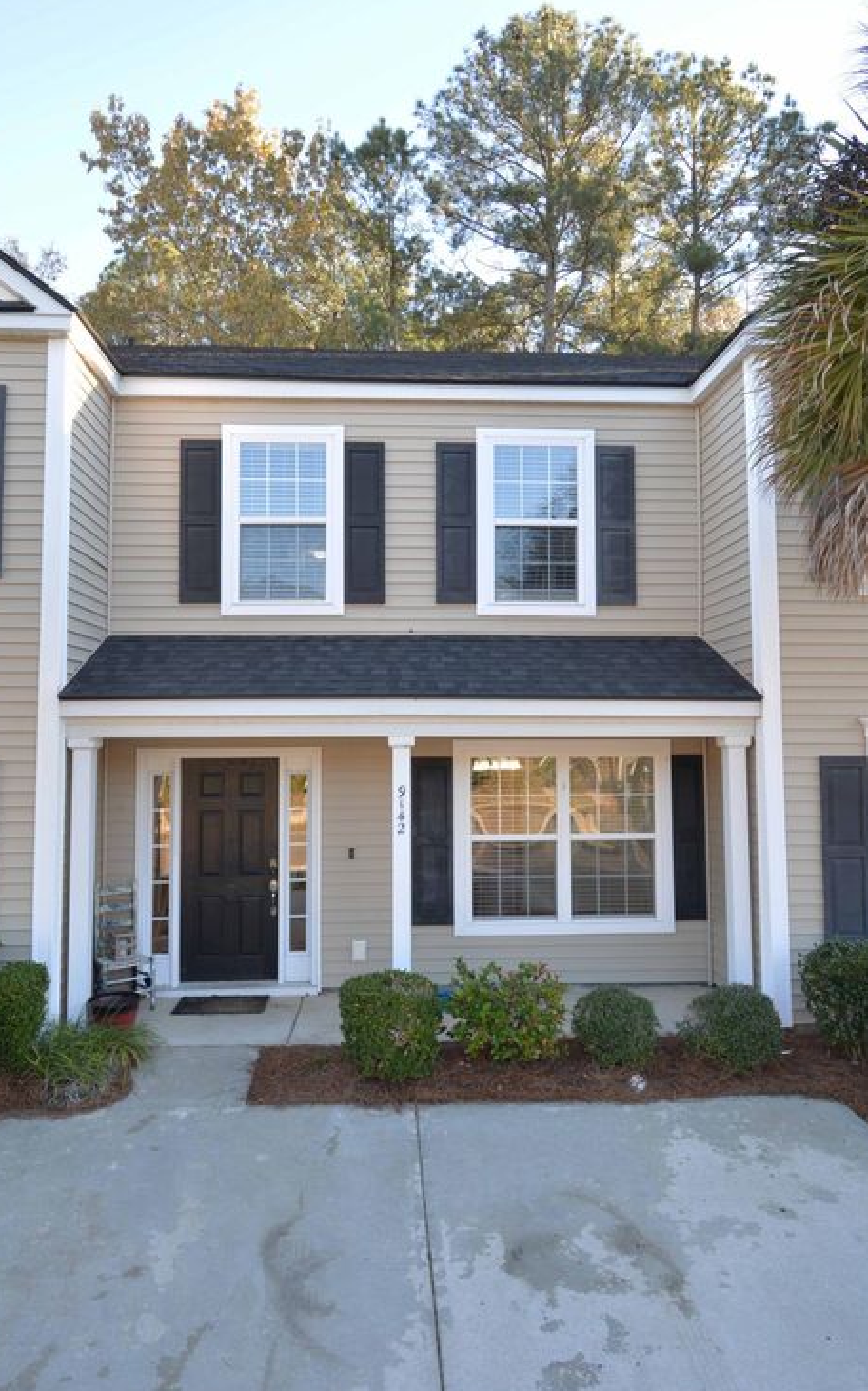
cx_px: 421
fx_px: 833
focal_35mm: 22
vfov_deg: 79.7
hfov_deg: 55.0
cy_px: 692
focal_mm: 14
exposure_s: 1/20
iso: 100
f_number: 7.1
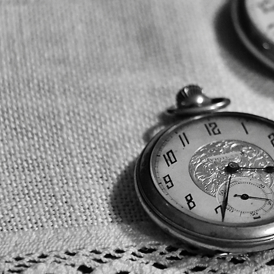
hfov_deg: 3.1
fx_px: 5122
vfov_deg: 3.1
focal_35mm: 572
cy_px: 87
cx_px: 263
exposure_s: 1/100
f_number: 5.6
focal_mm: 300
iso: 6400
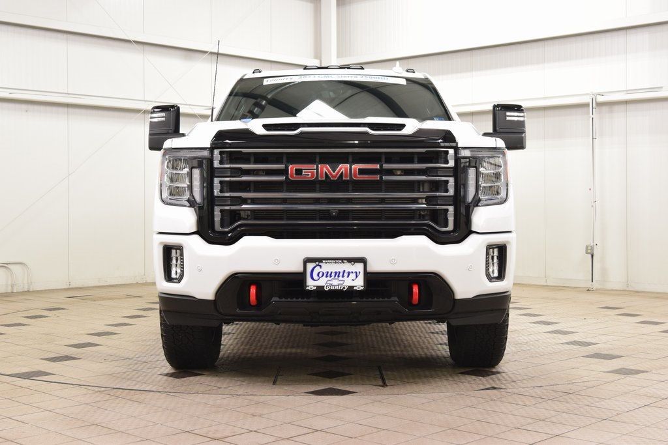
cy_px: 222
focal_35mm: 52
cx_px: 334
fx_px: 974
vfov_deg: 25.8
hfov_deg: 37.8
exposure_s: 1/30
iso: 1100
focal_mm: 35
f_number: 7.1
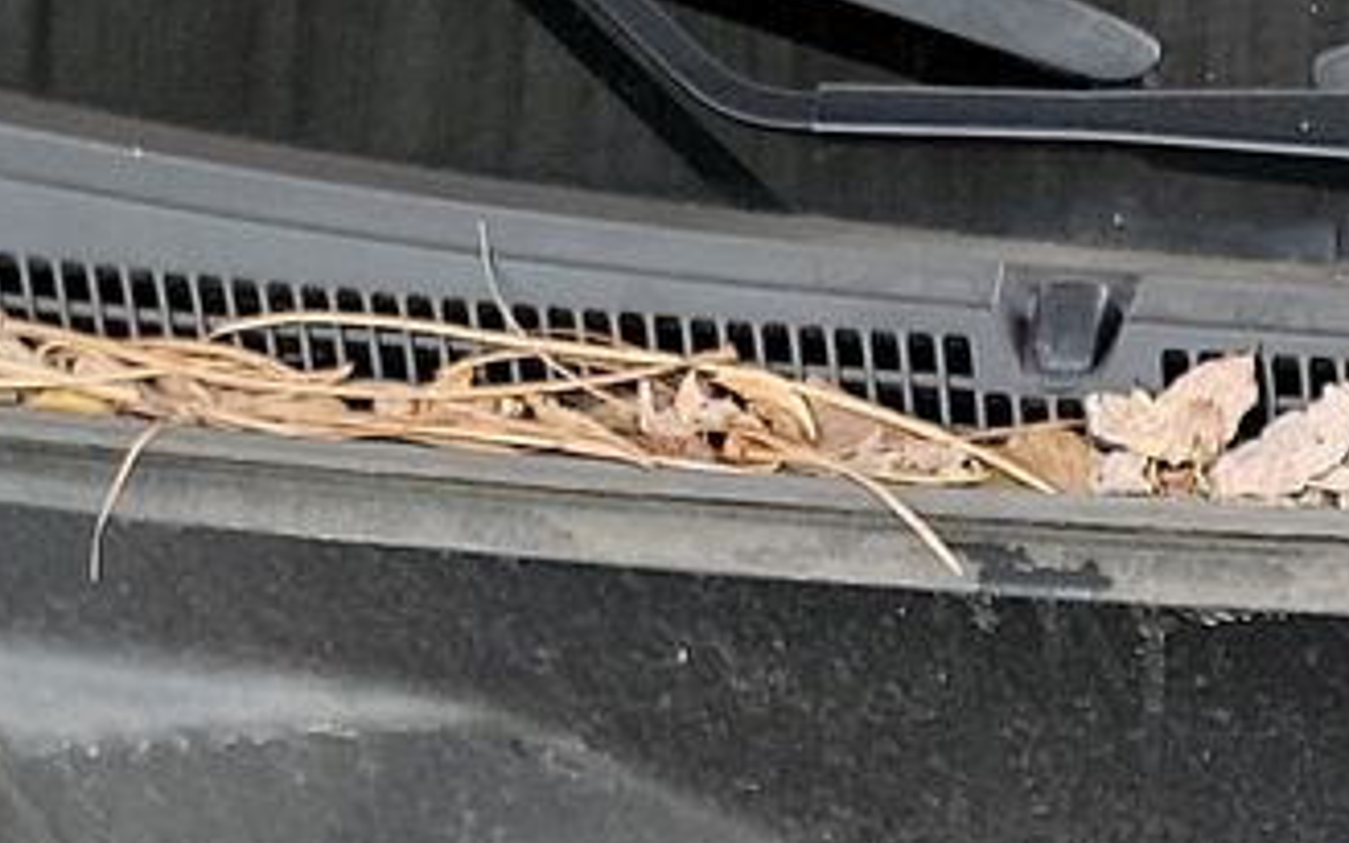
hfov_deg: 15.1
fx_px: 4559
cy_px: 1925
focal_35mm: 124
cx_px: 2250
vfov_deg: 9.5
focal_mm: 6.7
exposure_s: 1/59
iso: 83
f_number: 1.8
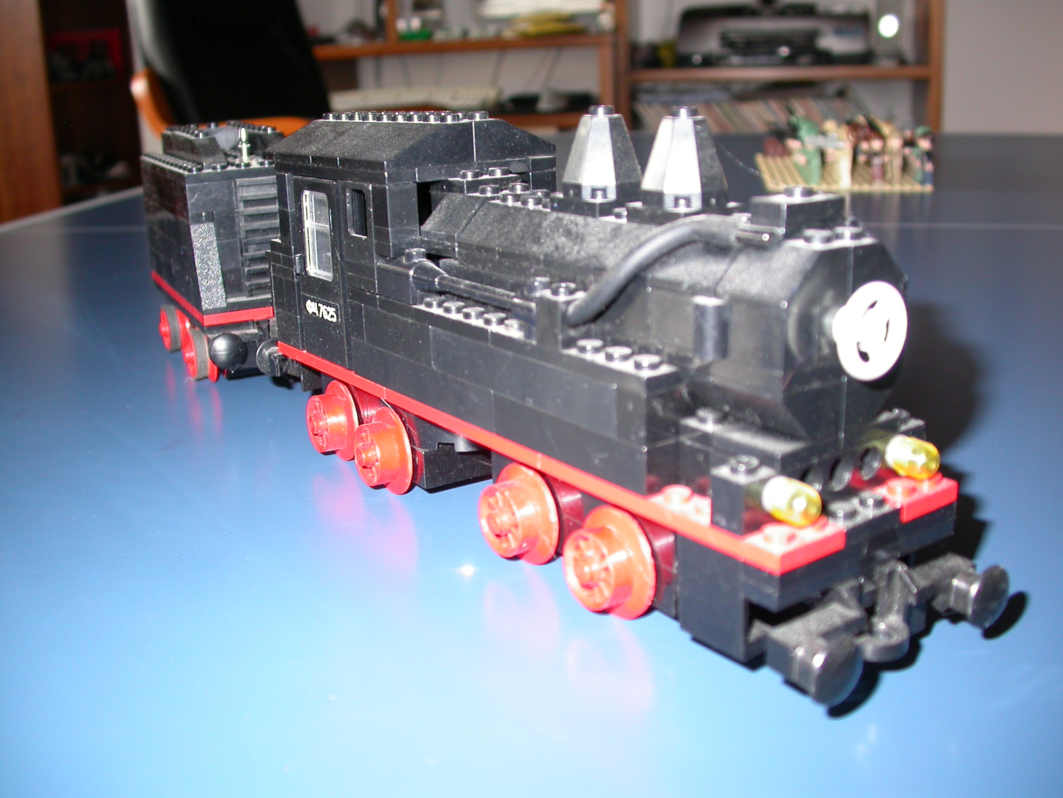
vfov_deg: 37.7
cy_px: 399
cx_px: 532
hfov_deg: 49.0
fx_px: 1167
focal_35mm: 38
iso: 100
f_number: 2.6
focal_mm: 7.85
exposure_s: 1/60
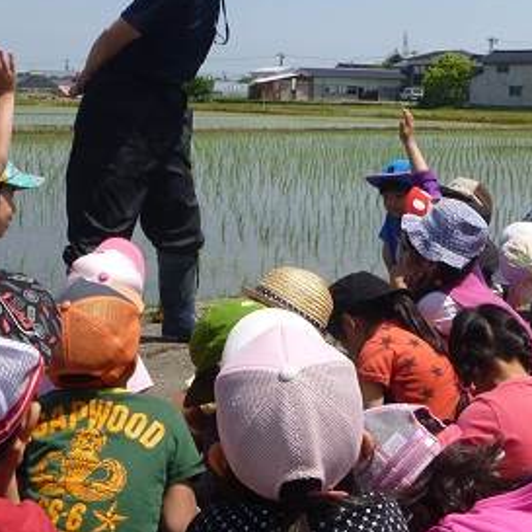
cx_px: 246
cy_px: 139
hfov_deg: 30.5
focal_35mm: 56
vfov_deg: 30.1
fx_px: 974
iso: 100
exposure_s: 1/800
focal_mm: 4.5
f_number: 3.9
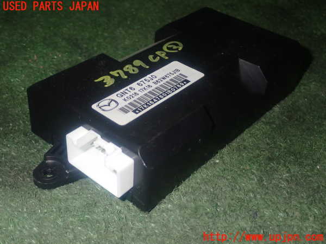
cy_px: 122
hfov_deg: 40.4
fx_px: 443
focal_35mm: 47
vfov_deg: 30.9
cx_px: 163
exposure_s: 1/50
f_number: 9
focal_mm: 8.4
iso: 500
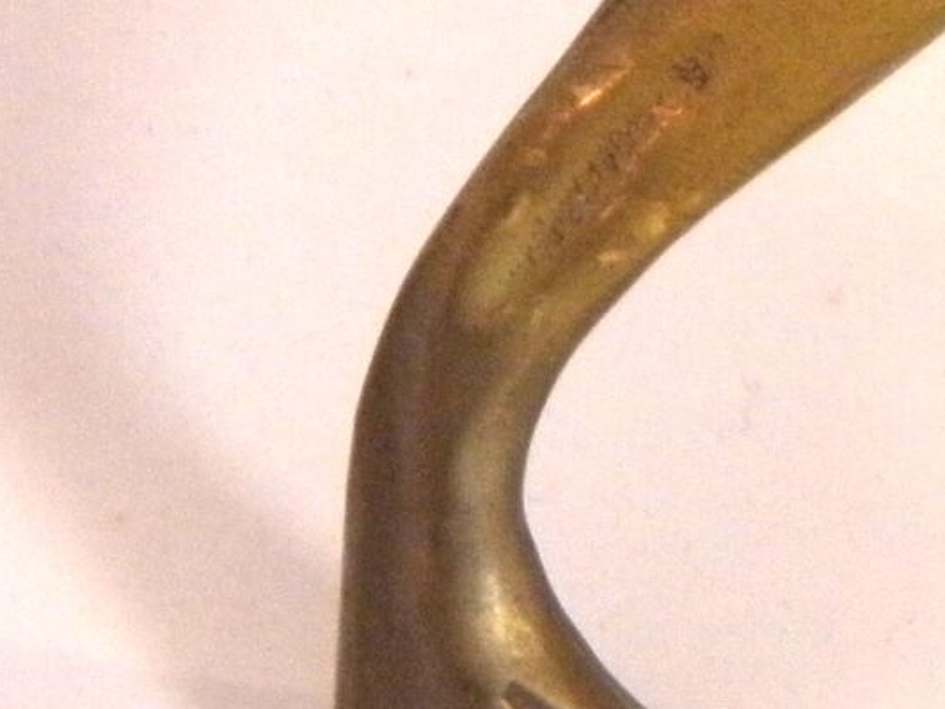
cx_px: 2149
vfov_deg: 3.8
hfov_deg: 5.0
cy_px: -540
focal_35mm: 385
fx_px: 10510
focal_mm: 14.3
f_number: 4.4
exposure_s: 1/30
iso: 200
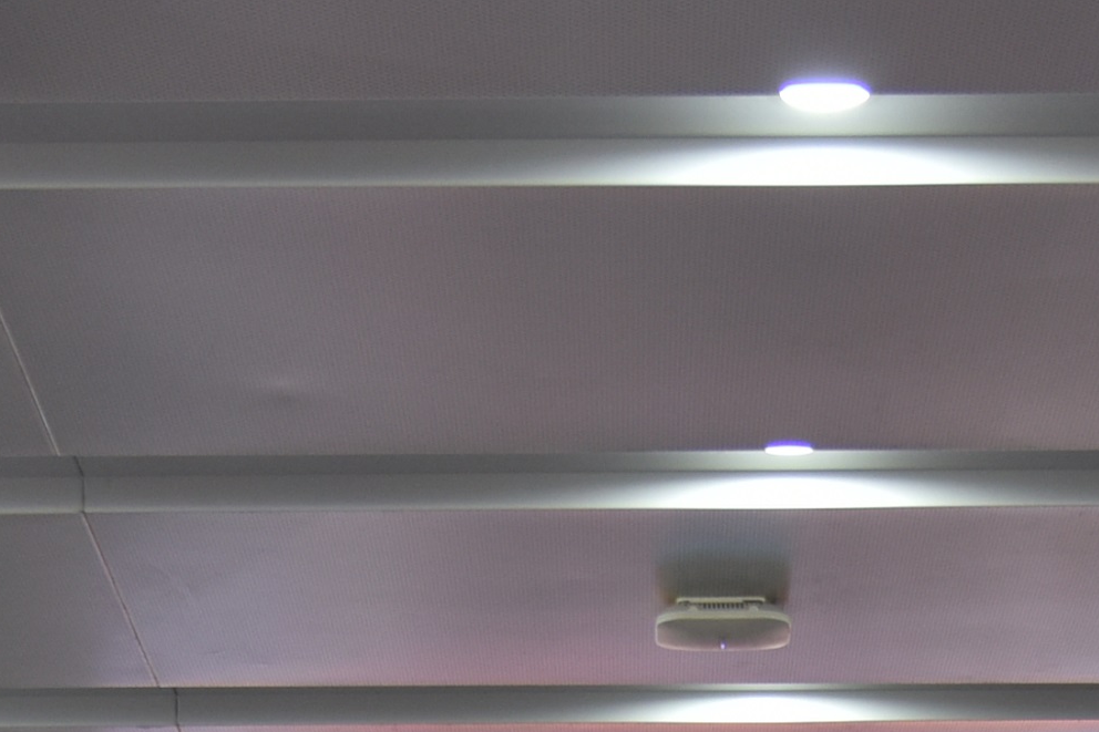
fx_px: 4944
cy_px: 1775
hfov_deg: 12.7
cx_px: 524
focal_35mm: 162
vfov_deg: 7.8
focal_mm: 32
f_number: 4
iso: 400
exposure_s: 1/40
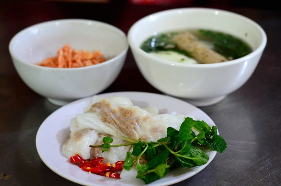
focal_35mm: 75
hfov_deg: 27.1
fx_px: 584
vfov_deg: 18.1
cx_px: 140
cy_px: 93
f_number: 2.8
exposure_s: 1/60
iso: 1250
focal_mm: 50
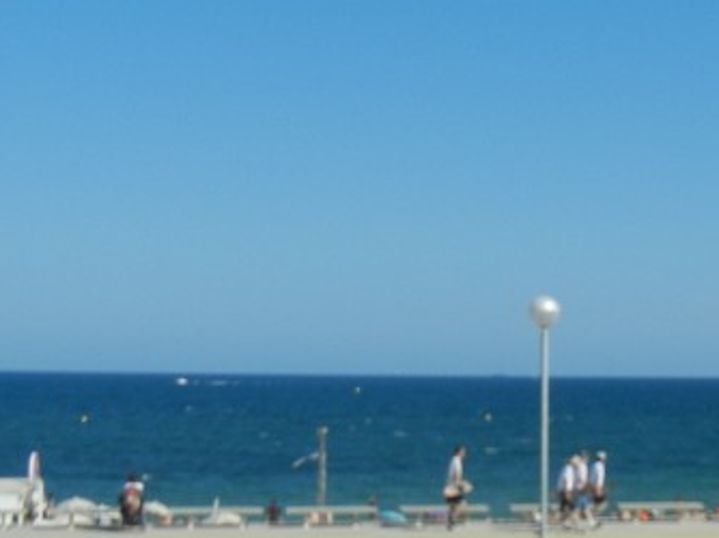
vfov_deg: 16.0
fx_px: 1910
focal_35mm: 92
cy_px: 353
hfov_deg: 20.9
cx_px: 635
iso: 160
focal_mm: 5.4
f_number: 7
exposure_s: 1/641
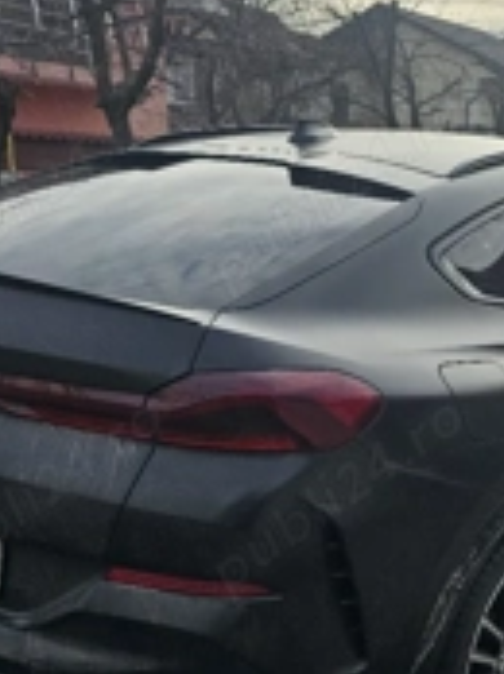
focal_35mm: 53
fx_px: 1031
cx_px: 415
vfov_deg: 35.0
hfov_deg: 26.9
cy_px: 542
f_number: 1.7
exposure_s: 1/714
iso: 10
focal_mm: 6.3
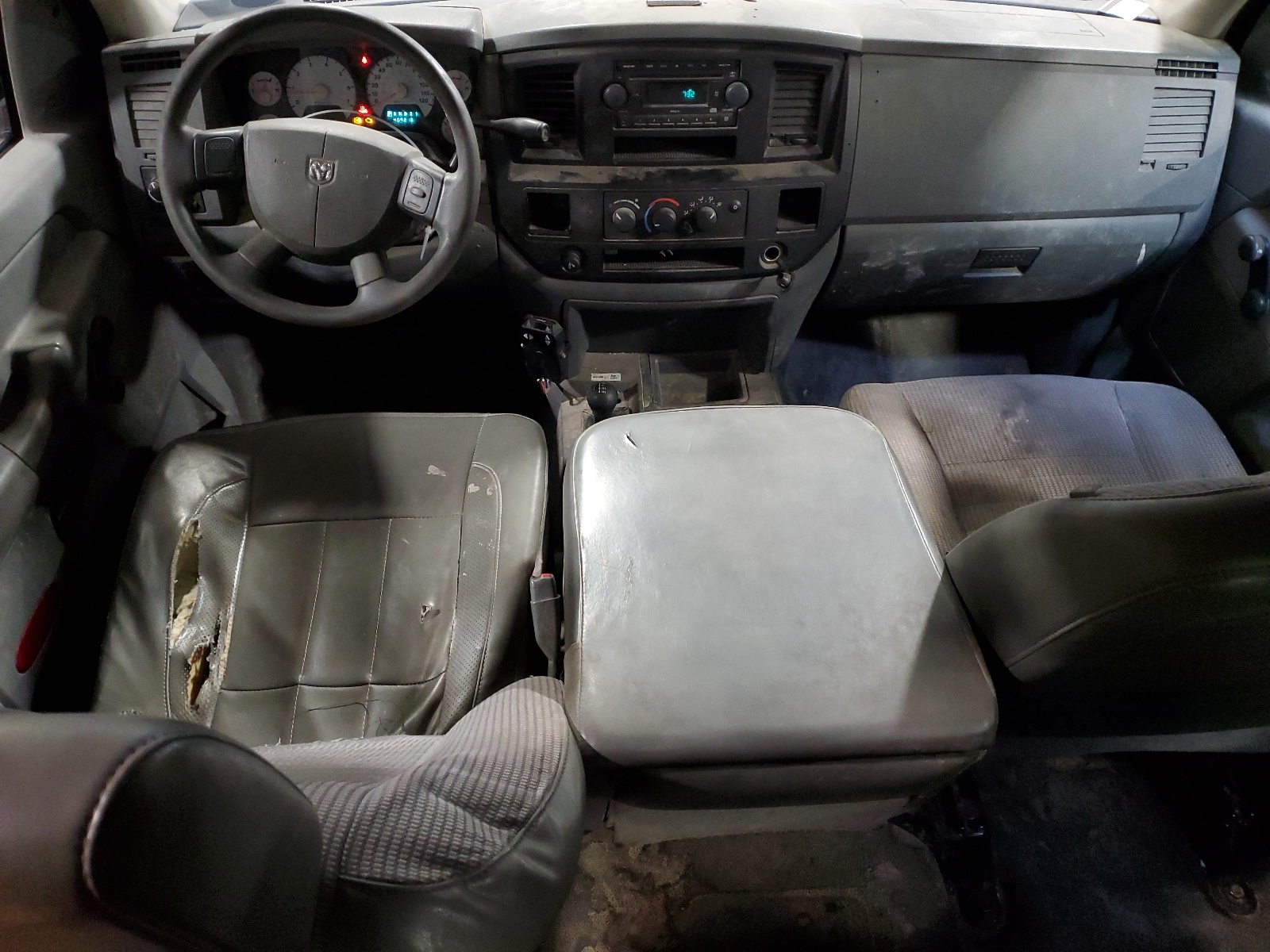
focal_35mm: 26
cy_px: 476
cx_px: 635
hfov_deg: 67.3
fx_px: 954
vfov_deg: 53.1
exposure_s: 1/24
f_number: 1.5
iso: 298
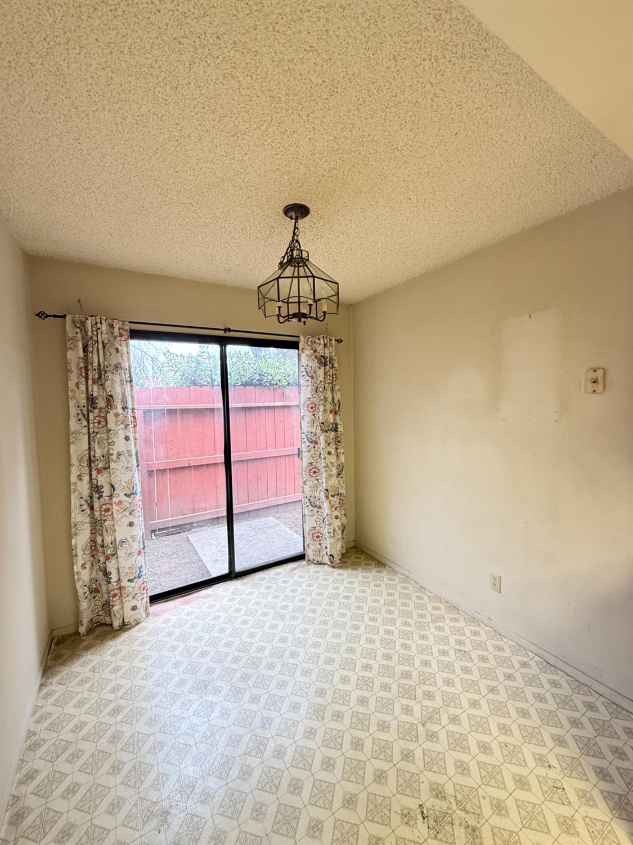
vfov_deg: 102.1
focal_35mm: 14
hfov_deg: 85.7
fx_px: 341
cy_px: 422
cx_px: 316
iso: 400
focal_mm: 2.22
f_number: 2.2
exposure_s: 1/60
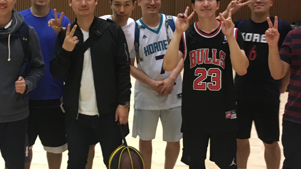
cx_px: 129
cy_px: 54
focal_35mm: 58
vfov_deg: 20.6
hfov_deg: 36.0
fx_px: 463
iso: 200
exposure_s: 1/15
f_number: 2.2
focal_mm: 4.15
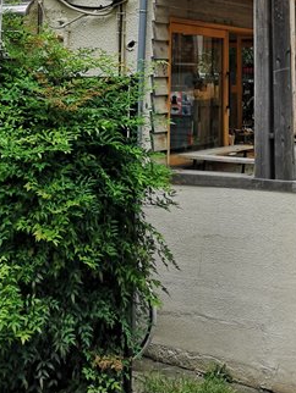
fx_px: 763
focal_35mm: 67
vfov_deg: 26.1
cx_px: 199
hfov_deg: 21.9
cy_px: -70
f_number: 1.8
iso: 50
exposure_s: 1/453
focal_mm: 3.95
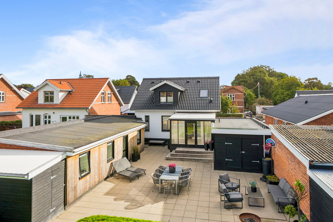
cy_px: 111
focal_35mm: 24
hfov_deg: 73.7
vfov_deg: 53.1
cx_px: 166
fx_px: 222
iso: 800
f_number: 11
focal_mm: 24
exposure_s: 1/250
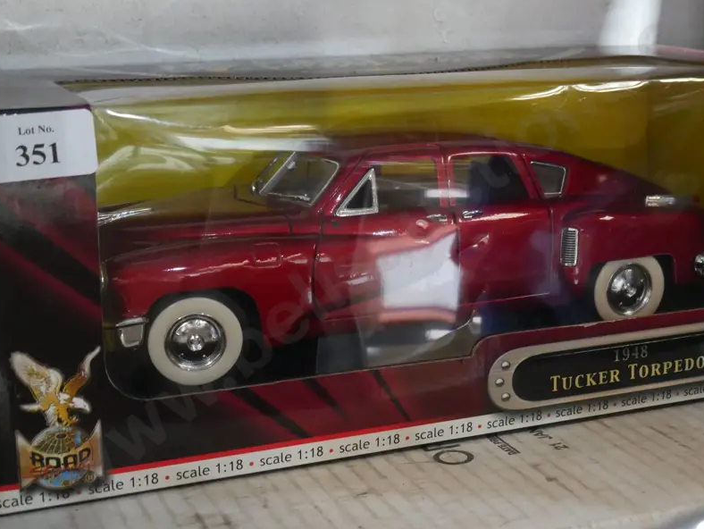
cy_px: 215
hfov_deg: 29.7
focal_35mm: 65
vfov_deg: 22.6
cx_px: 430
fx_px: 1323
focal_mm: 25
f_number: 5.3
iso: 3200
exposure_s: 1/50
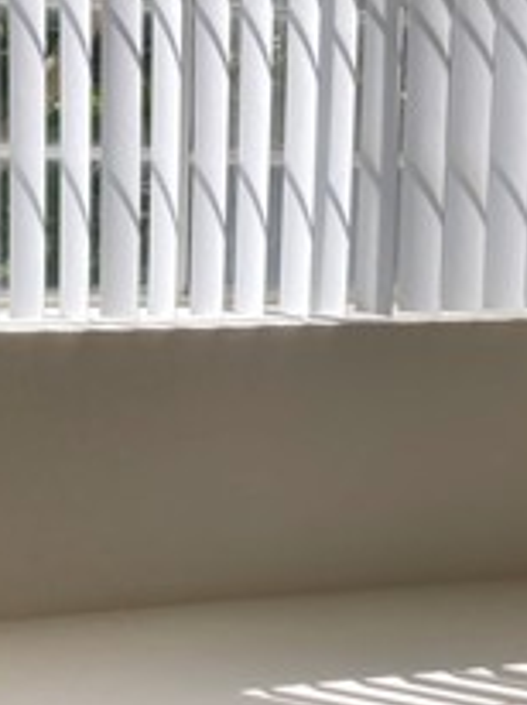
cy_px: 418
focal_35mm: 87
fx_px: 1770
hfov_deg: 16.9
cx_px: 284
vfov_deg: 22.5
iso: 20
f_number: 1.8
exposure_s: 1/510
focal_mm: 3.99
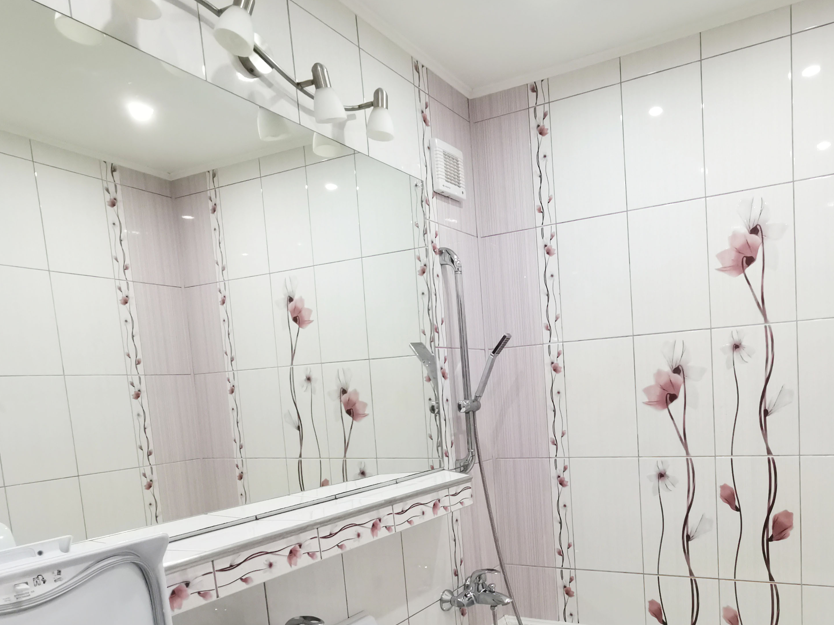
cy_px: 460
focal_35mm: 27
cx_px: 532
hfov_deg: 64.2
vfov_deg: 49.5
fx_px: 651
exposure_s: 1/50
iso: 200
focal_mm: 2.23
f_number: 2.2
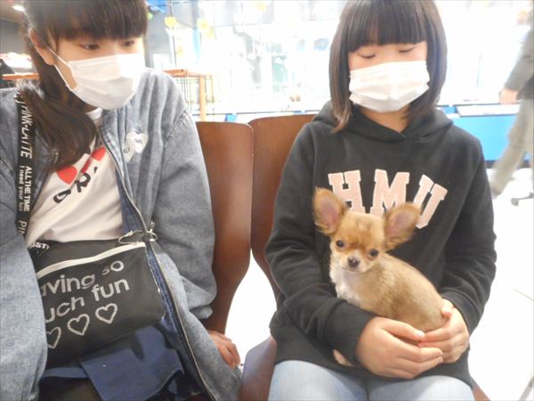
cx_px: 267
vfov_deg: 54.9
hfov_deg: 69.4
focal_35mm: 25
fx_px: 386
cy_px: 200
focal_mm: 4.5
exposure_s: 1/8
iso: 560
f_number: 3.7
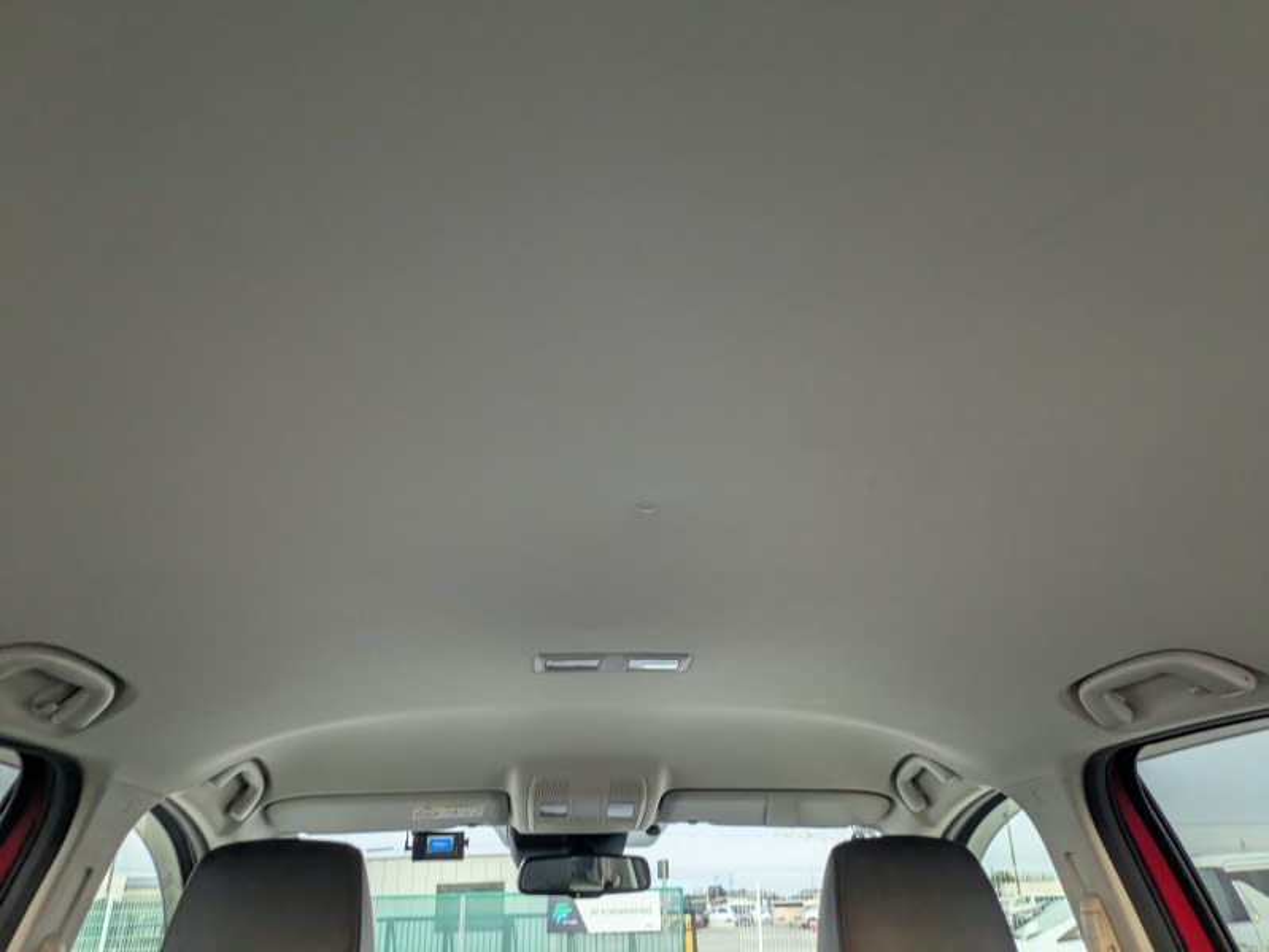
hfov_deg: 69.4
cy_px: 476
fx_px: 917
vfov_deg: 54.9
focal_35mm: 25
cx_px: 634
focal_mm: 5.43
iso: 87
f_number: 1.89
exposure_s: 1/120
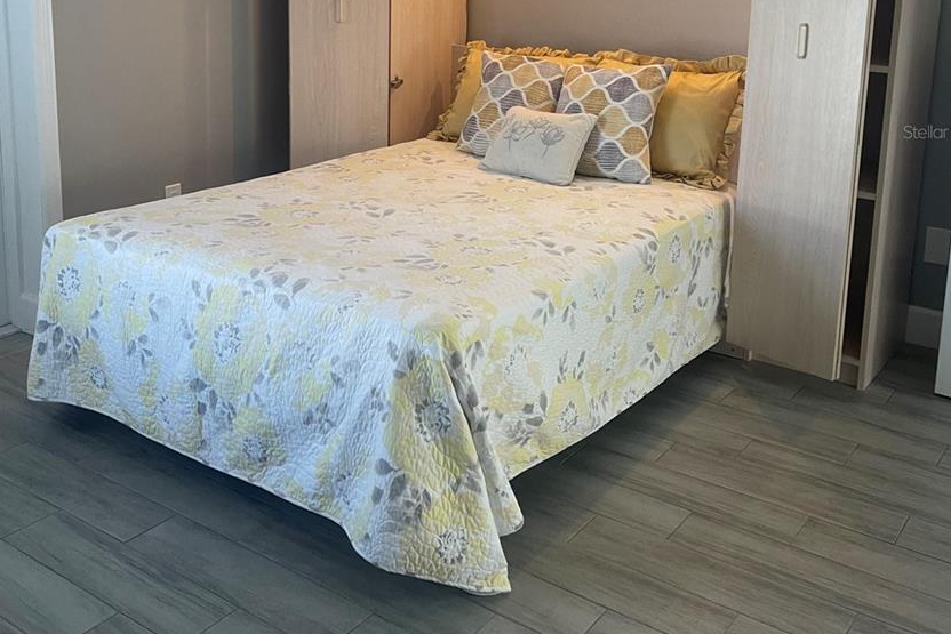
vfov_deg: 33.3
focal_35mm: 39
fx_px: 1030
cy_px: 131
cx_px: 470
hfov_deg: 49.5
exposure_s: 1/60
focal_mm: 5.1
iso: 125
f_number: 1.6
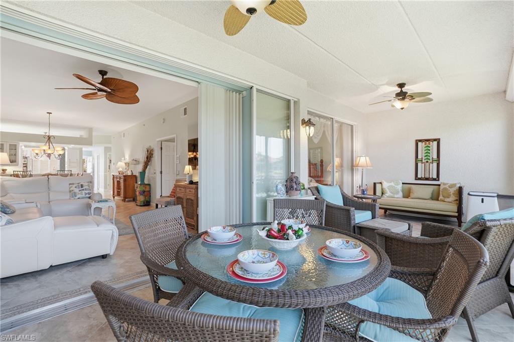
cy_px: 171
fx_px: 228
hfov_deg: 96.8
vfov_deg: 73.7
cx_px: 257
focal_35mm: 16
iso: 200
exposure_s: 1/13
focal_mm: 16
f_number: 9
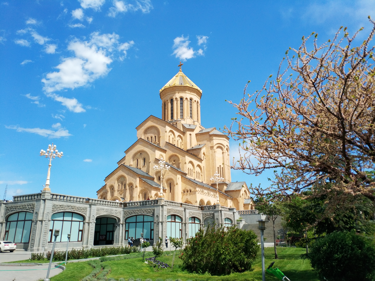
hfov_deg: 56.8
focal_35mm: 32
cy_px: 140
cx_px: 188
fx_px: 347
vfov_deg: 44.2
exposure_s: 1/1418
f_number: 2
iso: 101
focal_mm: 4.5
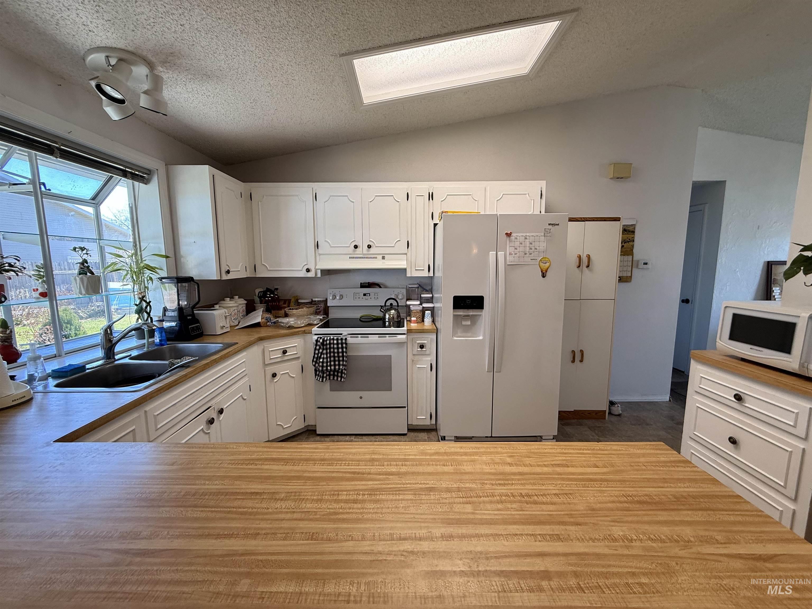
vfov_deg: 85.7
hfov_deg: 102.1
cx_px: 406
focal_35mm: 14
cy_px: 304
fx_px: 328
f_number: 2.2
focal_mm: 2.22
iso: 100
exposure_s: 1/120
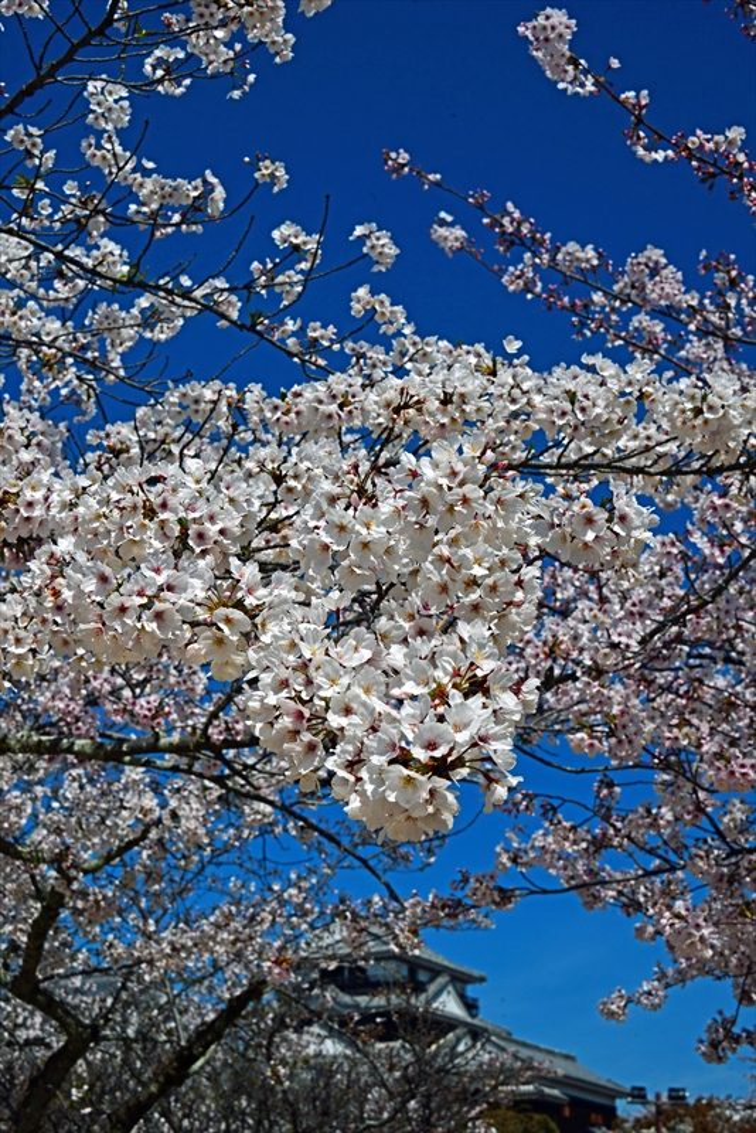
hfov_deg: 24.2
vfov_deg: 35.6
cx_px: 378
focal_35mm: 56
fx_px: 1762
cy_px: 566
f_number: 16
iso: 400
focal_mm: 56
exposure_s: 1/1000
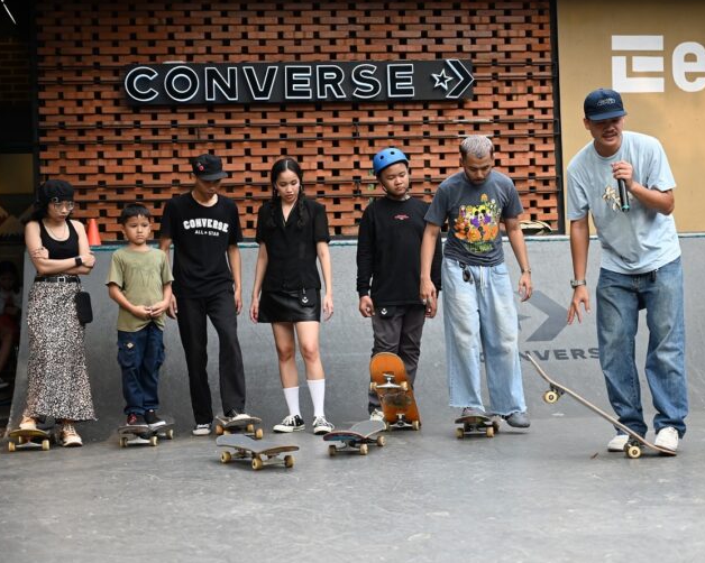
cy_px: 280
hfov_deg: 27.1
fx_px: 1460
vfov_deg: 21.8
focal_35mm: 70
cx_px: 423
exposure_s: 1/2000
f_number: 4
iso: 1250
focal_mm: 61
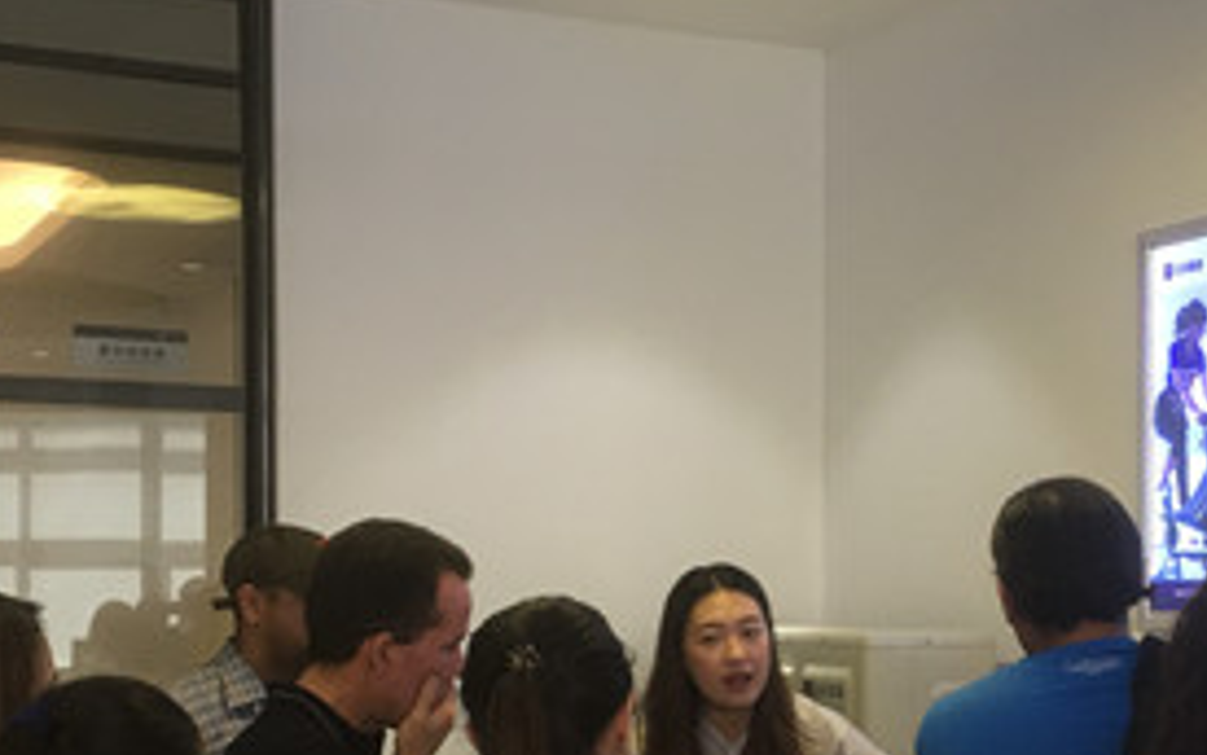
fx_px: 2204
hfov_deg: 30.3
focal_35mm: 67
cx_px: 838
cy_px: 650
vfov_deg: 19.2
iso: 40
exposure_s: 1/33
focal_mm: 4.15
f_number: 2.2
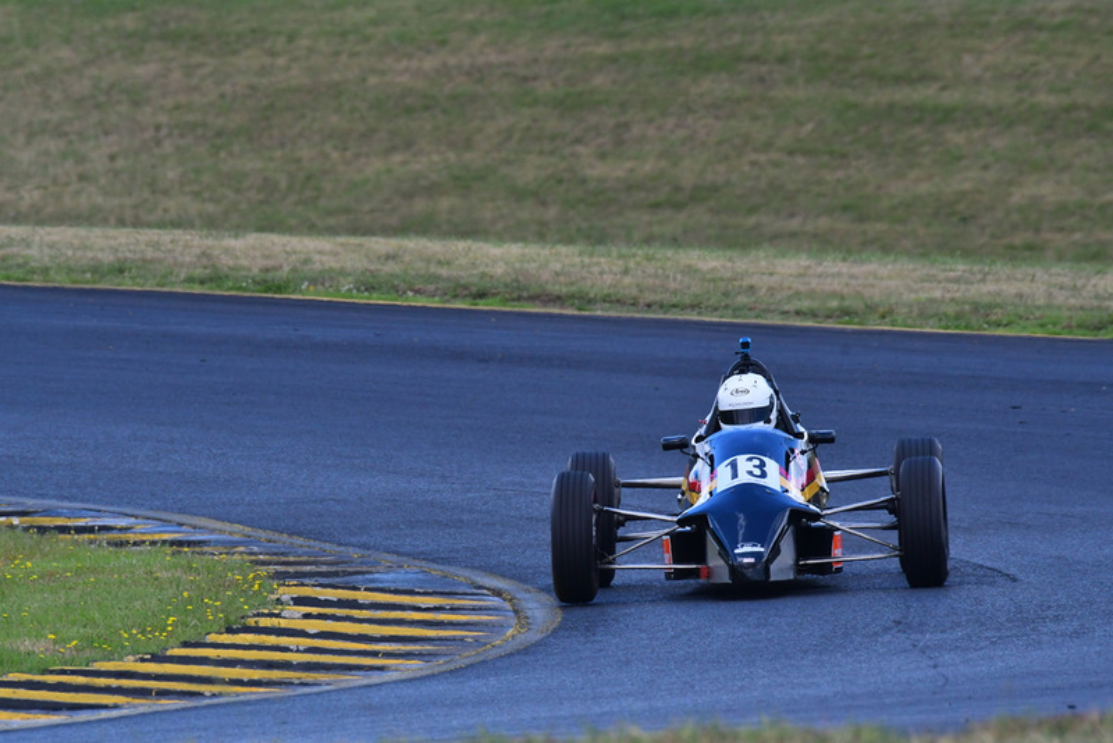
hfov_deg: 2.7
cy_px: 372
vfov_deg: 1.8
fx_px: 23195
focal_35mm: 750
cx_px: 556
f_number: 11
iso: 1000
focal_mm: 500
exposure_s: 1/640
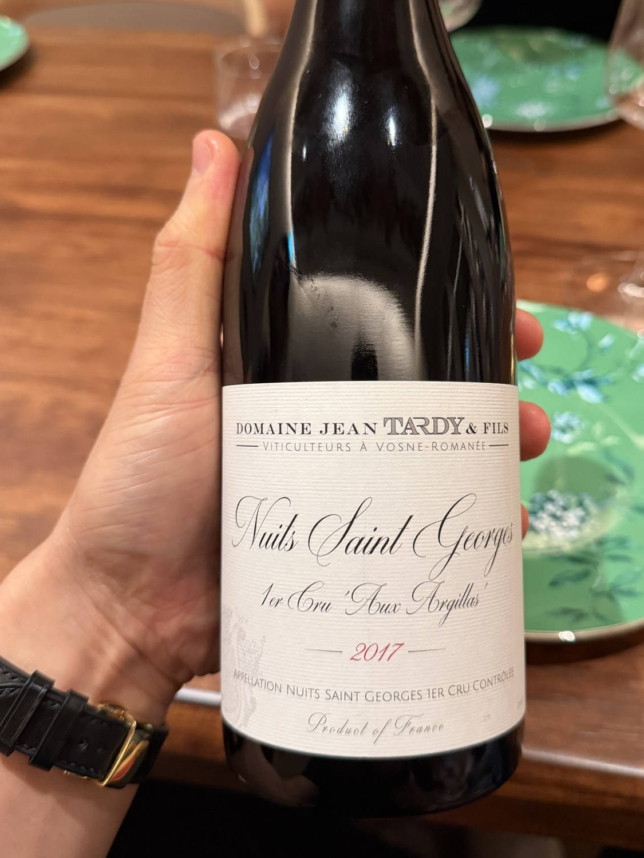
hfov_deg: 44.0
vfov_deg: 56.7
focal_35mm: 32
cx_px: 373
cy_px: 378
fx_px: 794
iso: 640
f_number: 1.78
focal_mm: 6.76
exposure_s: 1/48
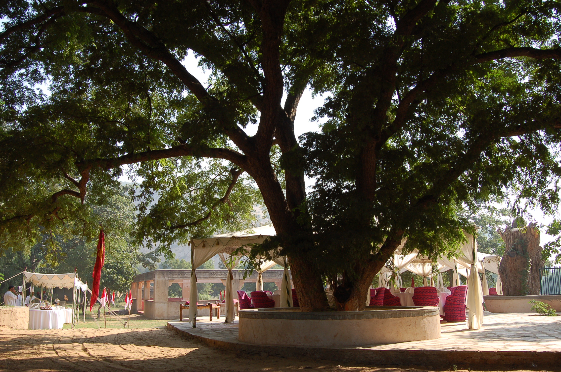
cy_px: 186
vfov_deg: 34.1
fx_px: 607
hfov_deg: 49.6
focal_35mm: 39
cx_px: 280
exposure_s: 1/200
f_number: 10
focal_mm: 26
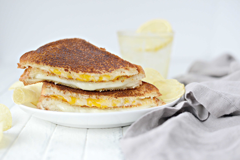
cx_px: 120
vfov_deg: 27.0
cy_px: 80
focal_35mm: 50
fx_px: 333
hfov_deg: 39.6
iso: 1250
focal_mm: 50
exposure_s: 1/500
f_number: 2.8
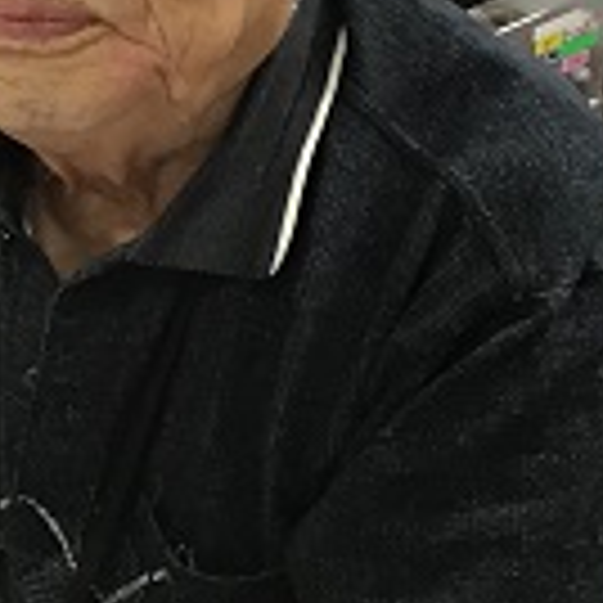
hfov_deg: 16.5
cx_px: -81
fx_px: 2010
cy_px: 250
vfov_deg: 17.0
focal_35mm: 102
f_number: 2.4
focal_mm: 3.3
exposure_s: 1/30
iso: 100
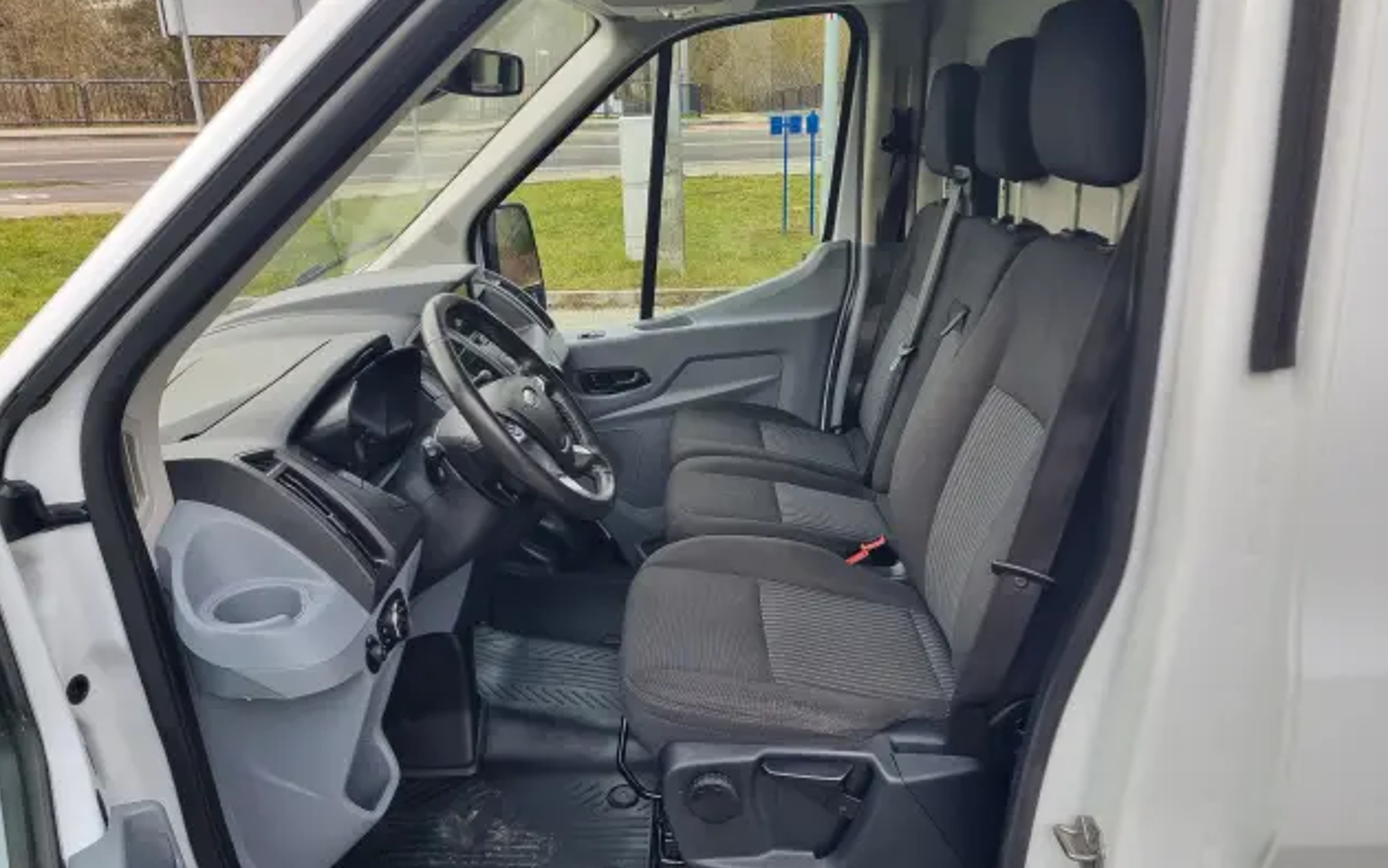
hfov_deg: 66.5
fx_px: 1059
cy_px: 471
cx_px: 687
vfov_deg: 44.5
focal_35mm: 28
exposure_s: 1/161
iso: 50
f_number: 1.8
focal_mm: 5.4
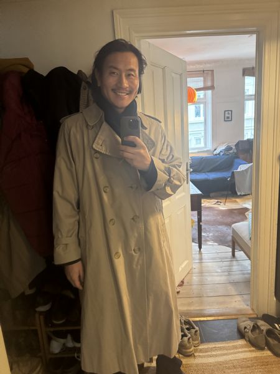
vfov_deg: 71.6
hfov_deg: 56.8
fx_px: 259
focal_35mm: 24
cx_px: 140
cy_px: 187
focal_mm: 6.76
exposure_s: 1/33
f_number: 1.78
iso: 800
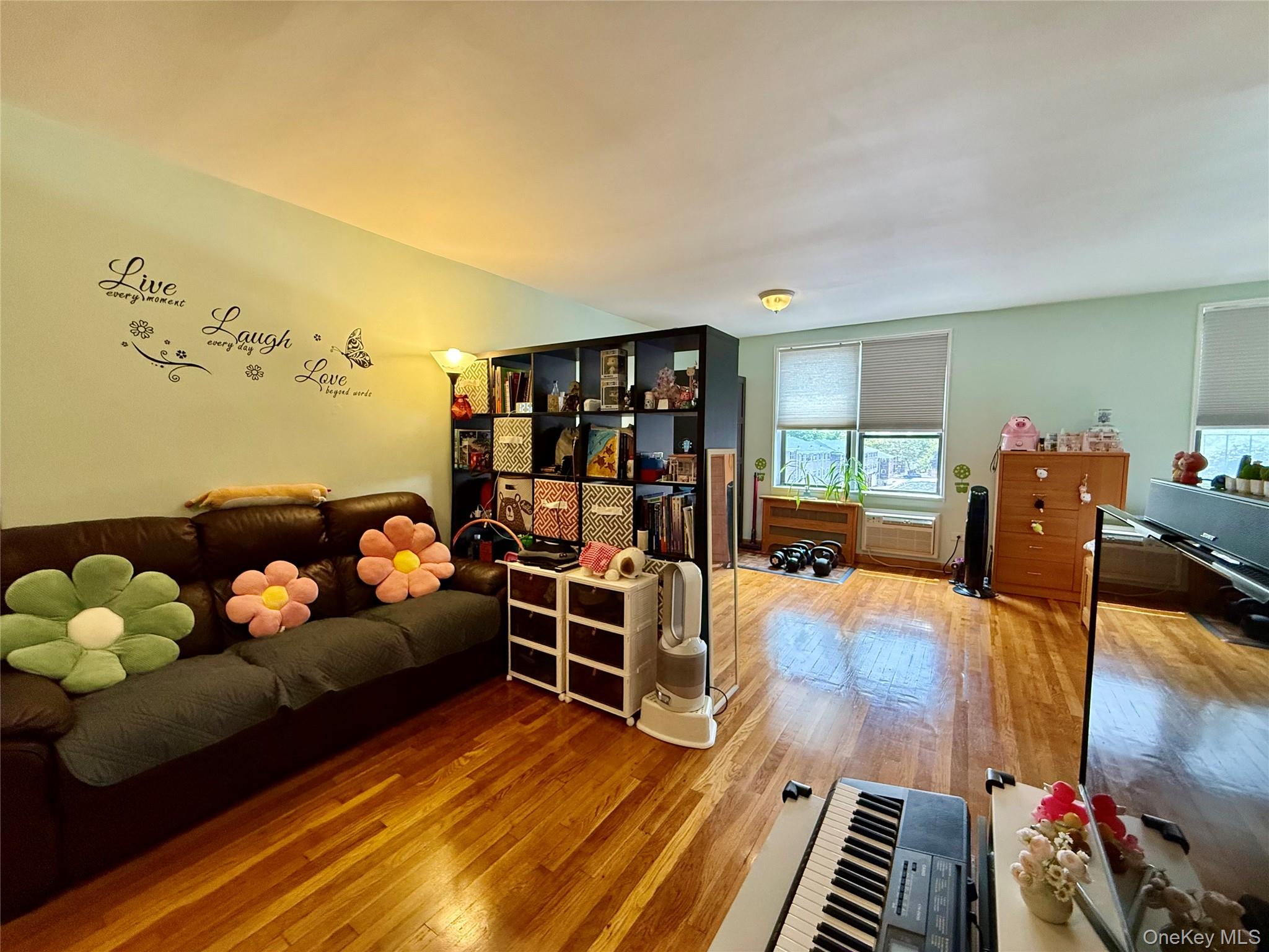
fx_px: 513
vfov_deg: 85.7
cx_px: 634
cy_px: 476
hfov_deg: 102.1
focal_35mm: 14
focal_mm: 2.22
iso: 400
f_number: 2.2
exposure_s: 1/120
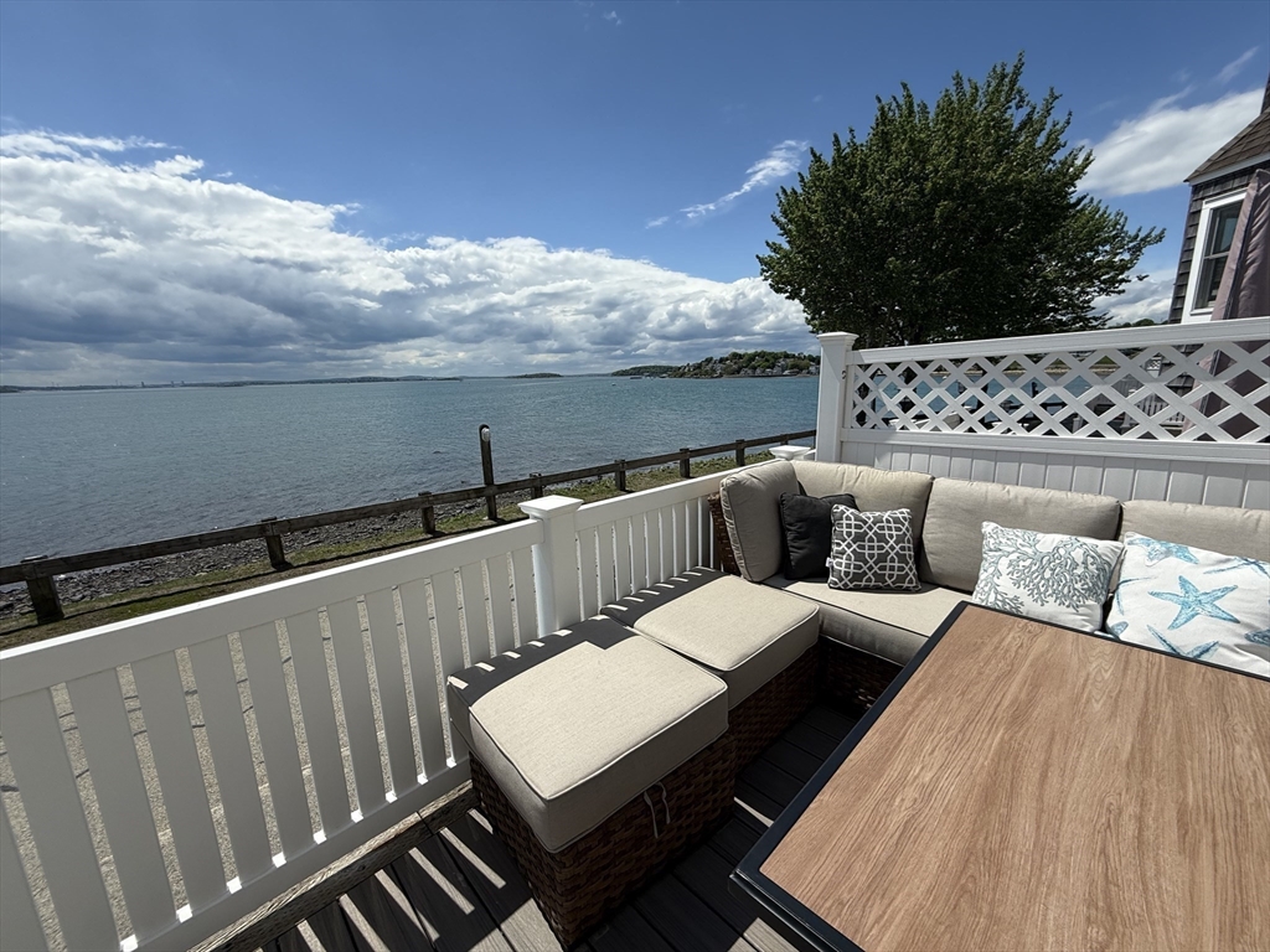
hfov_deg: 102.1
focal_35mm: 14
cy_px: 476
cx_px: 635
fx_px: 514
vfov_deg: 85.7
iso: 50
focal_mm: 2.22
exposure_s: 1/4425
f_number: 2.2
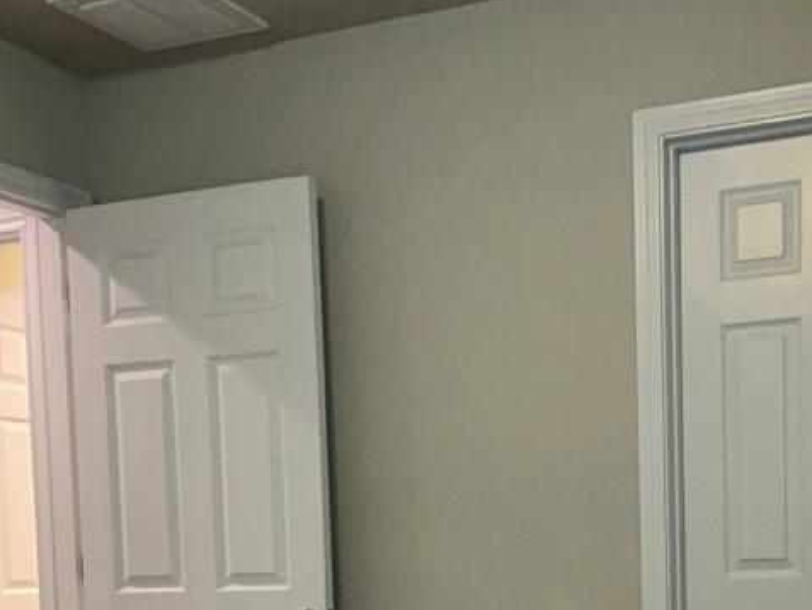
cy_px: 641
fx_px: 1361
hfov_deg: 32.8
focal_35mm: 58
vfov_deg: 23.9
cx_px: 570
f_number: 1.8
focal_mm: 3
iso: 125
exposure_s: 1/60
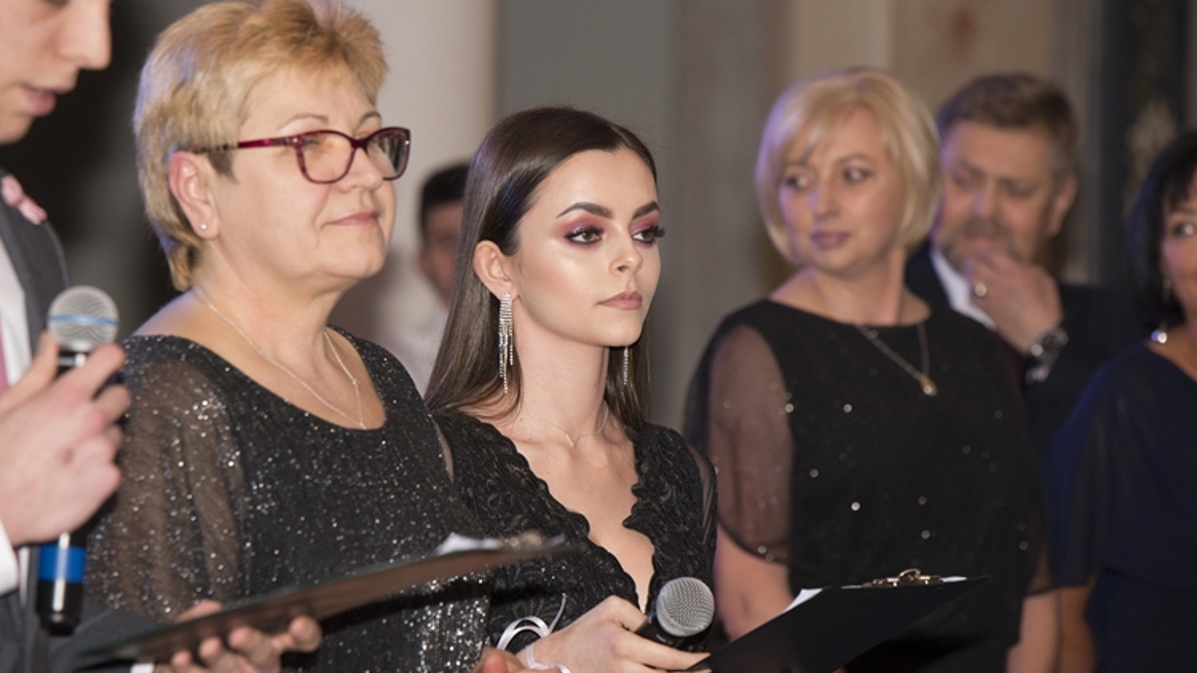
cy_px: 344
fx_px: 6920
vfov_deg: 5.6
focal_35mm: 218
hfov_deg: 9.9
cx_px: 606
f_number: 5
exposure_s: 1/200
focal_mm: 200
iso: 1250
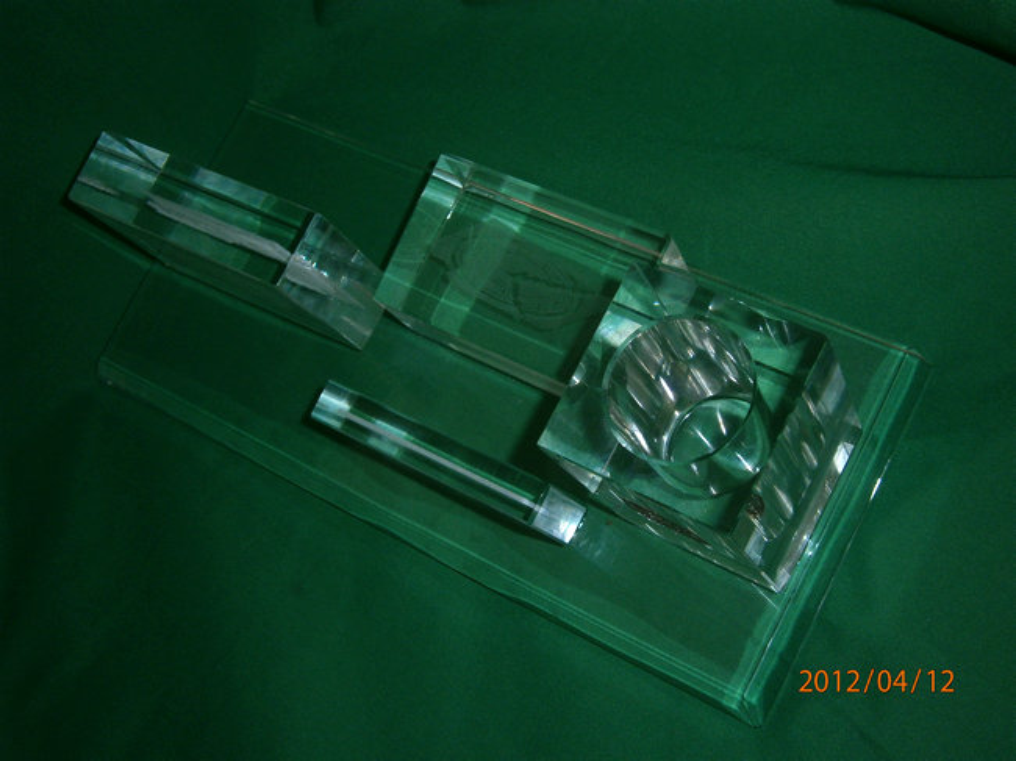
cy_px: 380
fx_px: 1379
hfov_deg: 40.4
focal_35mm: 47
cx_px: 508
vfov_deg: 30.9
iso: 125
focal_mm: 8.3
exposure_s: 1/40
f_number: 3.4
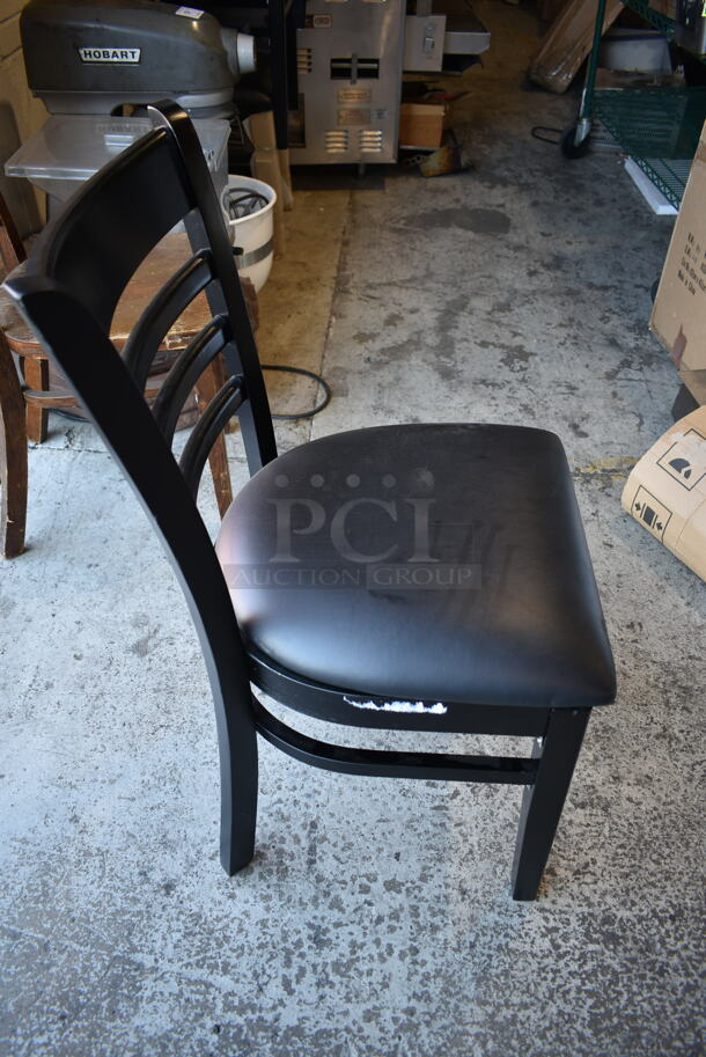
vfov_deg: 67.3
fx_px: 793
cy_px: 528
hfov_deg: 48.0
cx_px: 353
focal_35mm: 27
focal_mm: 18
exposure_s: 1/30
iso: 125
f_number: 3.5
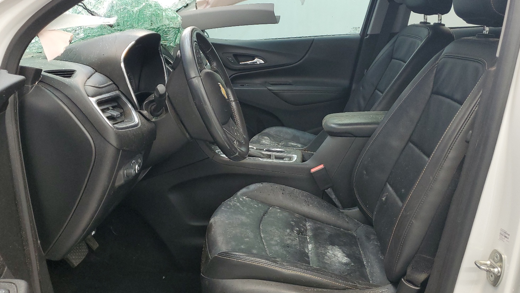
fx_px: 427
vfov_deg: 37.7
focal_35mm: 31
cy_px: 130
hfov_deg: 62.6
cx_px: 267
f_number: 1.5
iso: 126
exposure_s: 1/60.2
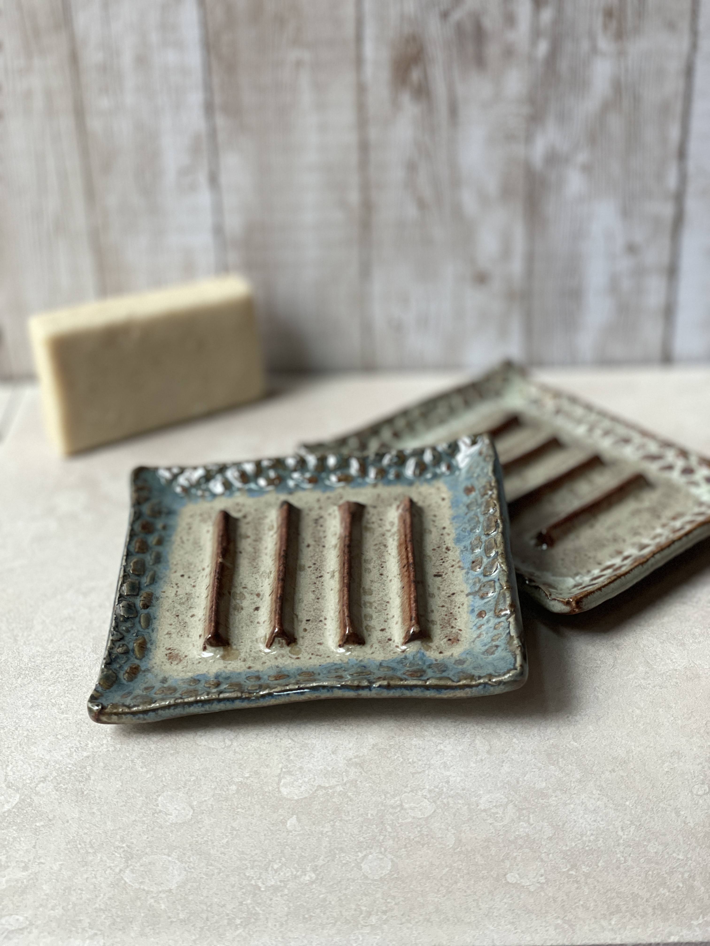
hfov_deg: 28.0
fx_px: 1422
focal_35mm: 52
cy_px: 473
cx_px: 355
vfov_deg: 36.8
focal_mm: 6
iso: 200
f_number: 2
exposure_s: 1/120
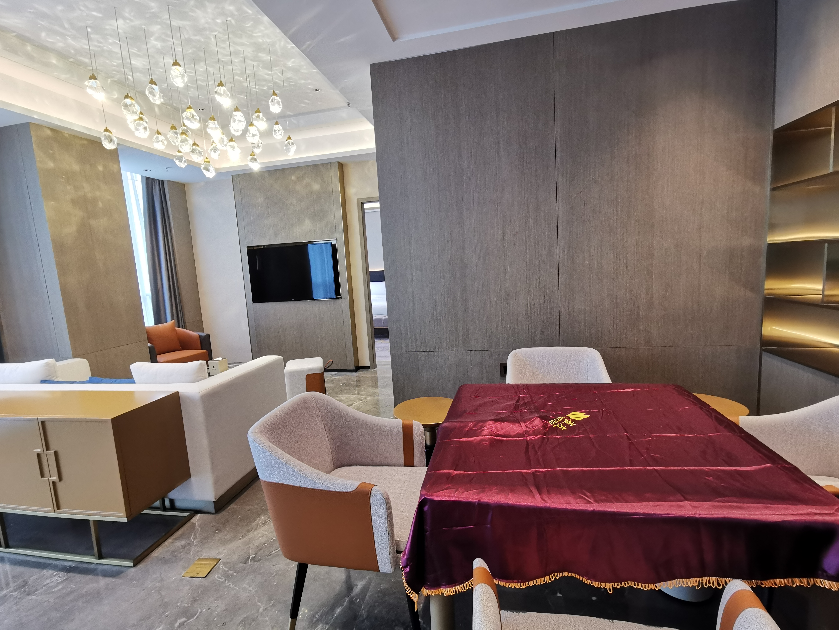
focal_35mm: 17
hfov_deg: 91.0
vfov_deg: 74.7
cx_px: 420
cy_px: 315
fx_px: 412
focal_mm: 2.26
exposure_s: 1/50
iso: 320
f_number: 2.2
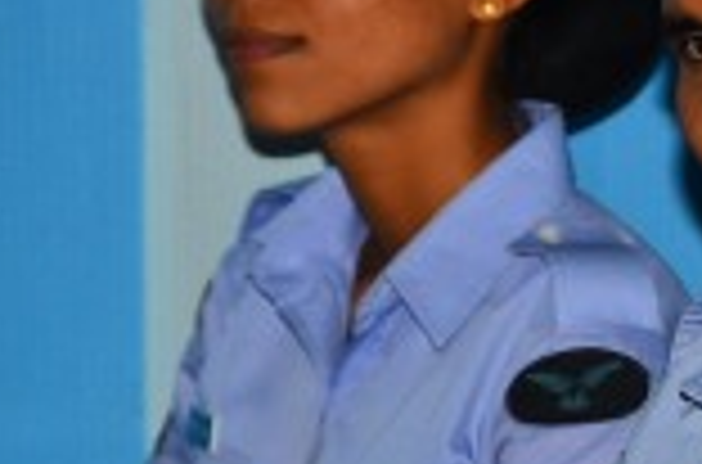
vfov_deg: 2.5
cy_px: 200
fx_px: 10652
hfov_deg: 3.8
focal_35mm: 548
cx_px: 1026
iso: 250
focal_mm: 95
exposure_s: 1/60
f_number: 5.6
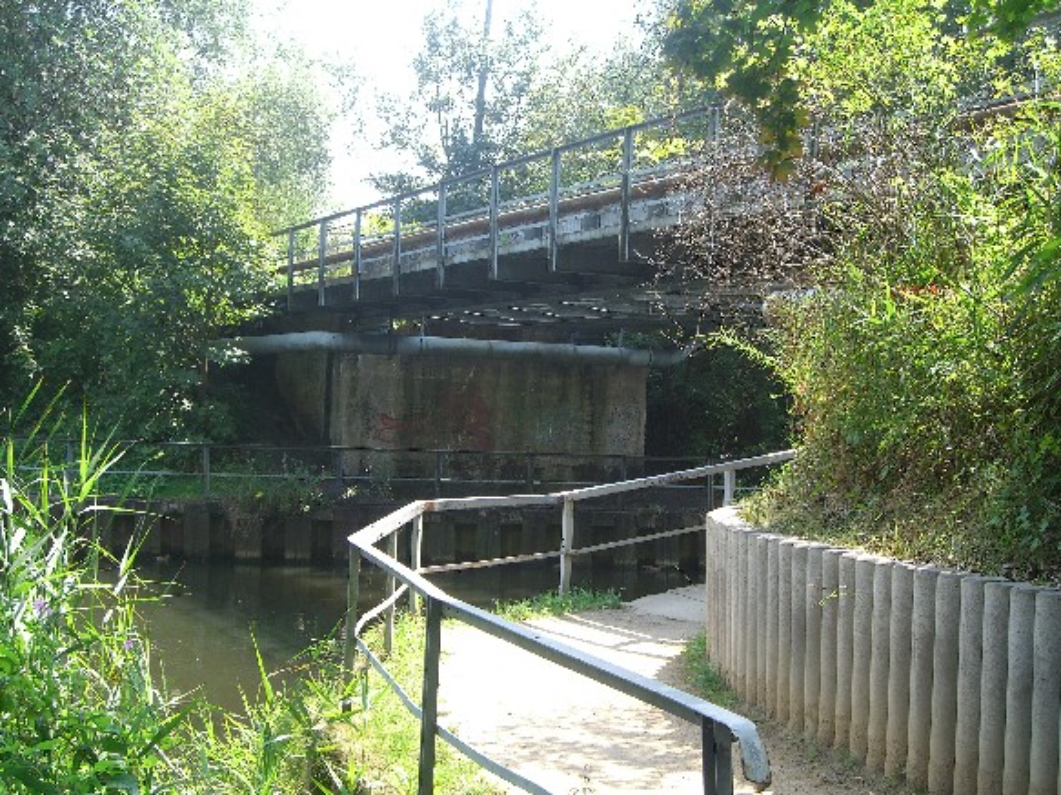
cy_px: 398
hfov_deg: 33.8
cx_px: 530
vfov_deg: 25.7
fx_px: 1747
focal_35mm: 57
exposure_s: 1/125
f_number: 3.6
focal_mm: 11.8
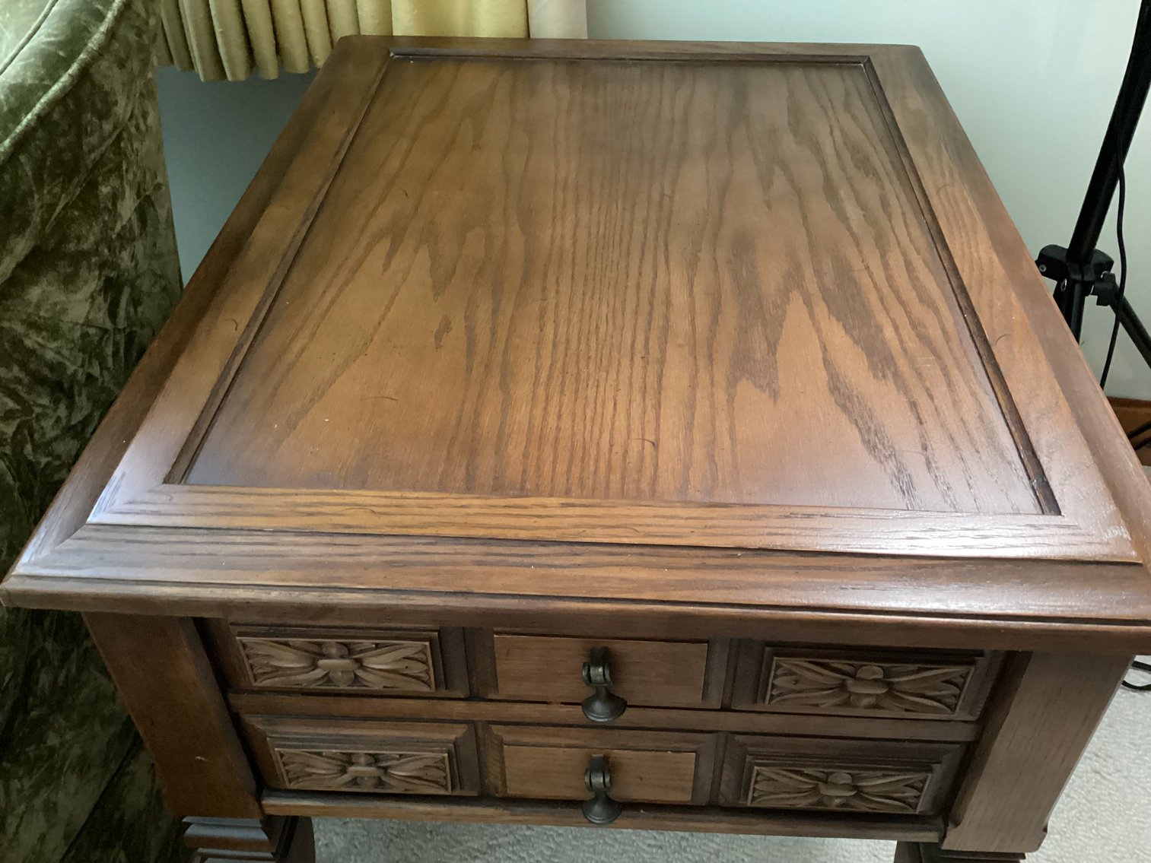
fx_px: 1031
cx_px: 576
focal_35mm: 31
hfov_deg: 58.3
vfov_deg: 45.4
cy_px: 432
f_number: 2.4
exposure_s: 1/24
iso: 640
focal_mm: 3.3
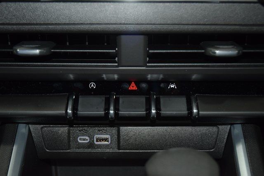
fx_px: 418
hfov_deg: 35.0
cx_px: 132
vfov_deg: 23.8
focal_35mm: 57
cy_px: 88
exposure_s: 1/20
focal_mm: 38
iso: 900
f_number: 4.2
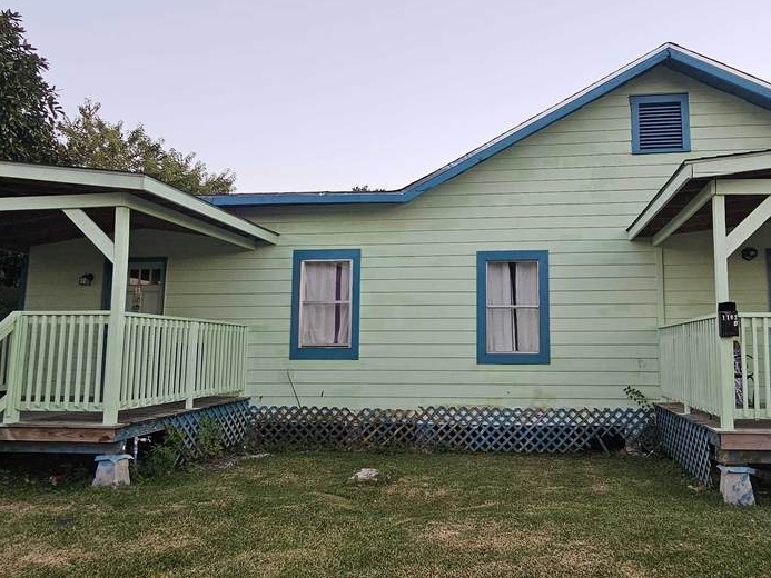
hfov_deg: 70.6
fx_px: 535
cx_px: 476
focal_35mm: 24
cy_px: 281
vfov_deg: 56.8
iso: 64
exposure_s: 1/60
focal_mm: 2.2
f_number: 2.2
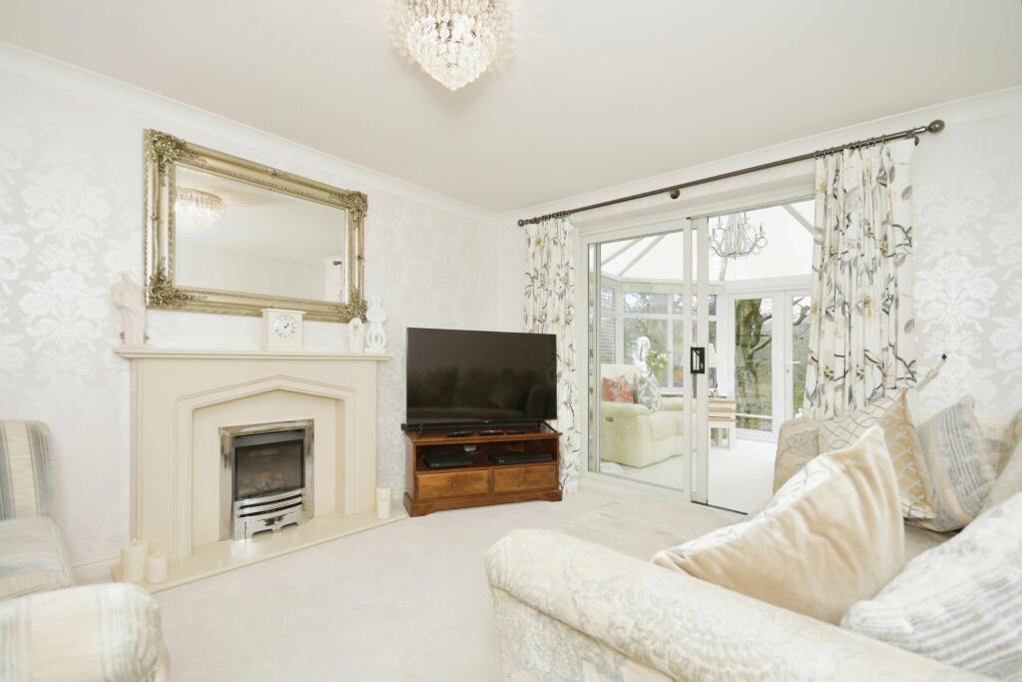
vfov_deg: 77.3
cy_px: 341
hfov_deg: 100.4
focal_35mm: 15
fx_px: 426
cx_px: 511
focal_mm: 10
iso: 400
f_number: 8
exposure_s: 1/60
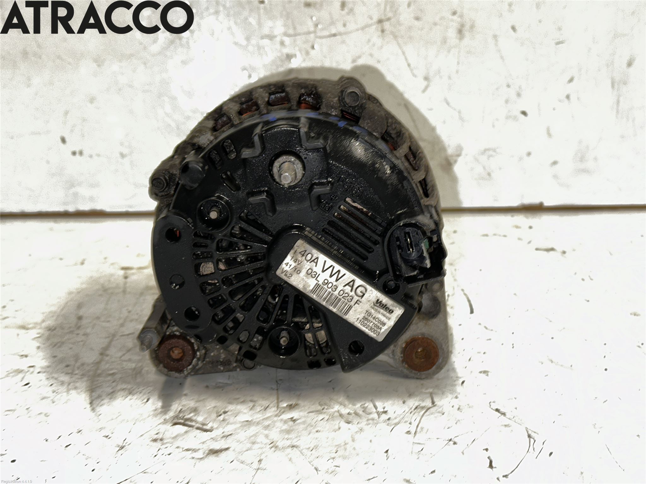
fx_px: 896
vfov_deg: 30.3
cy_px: 242
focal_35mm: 48
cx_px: 323
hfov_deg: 39.7
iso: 50
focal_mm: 6.86
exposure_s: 1/17
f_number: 1.78
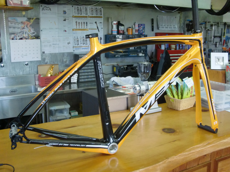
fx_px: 252
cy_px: 86
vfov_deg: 37.7
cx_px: 115
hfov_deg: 49.0
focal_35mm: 38
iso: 320
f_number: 3.9
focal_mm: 6.66
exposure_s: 1/60
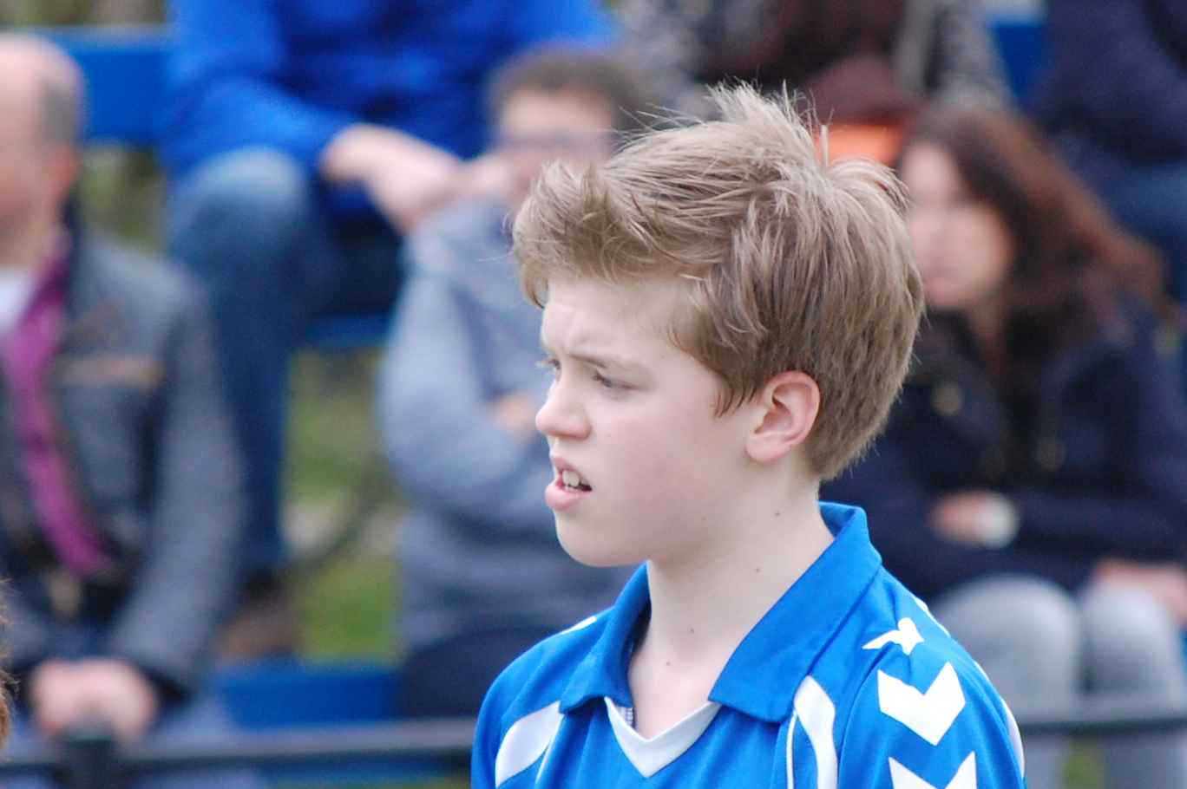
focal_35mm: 270
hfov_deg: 7.6
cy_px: 394
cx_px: 594
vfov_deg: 5.1
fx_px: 8896
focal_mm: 180
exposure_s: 1/500
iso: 720
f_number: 5.6
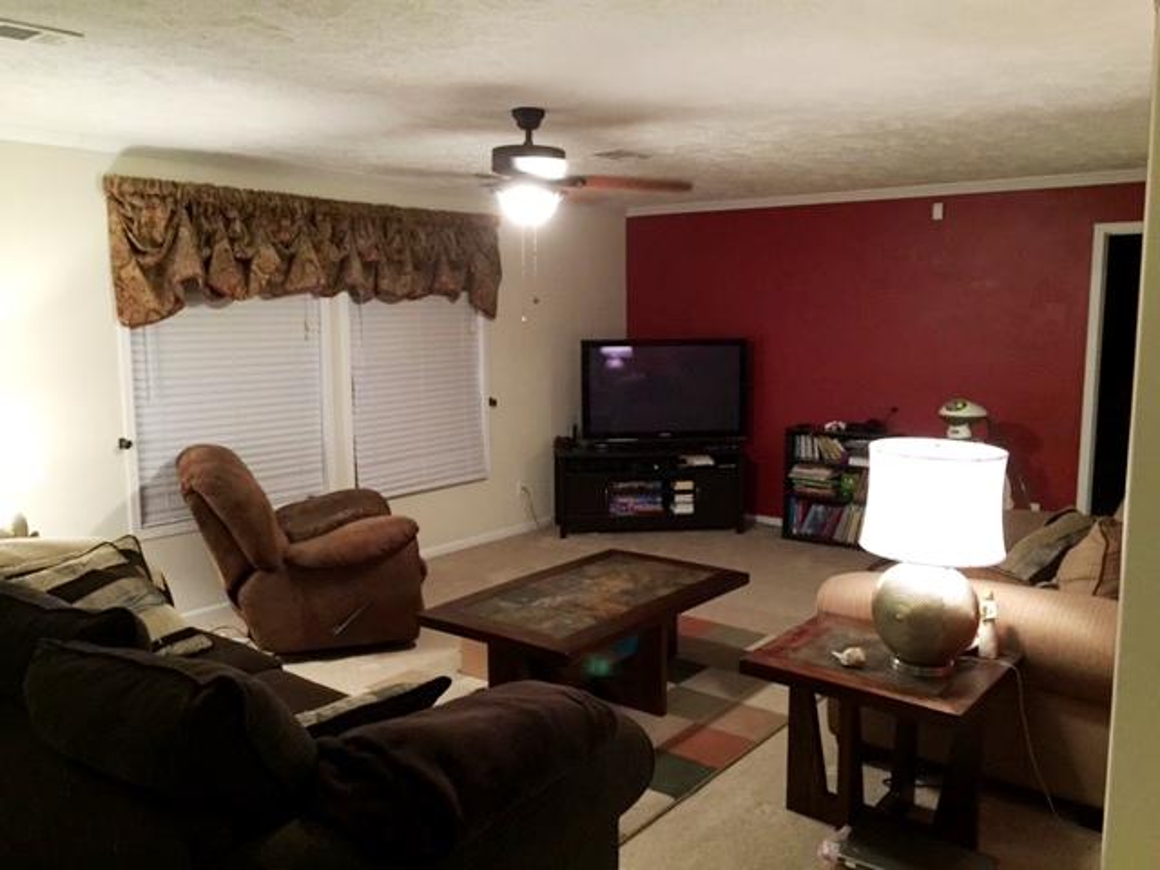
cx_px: 580
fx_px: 972
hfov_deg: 61.7
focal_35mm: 29
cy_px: 435
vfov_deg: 48.2
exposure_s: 1/15
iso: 250
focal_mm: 4.15
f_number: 2.2
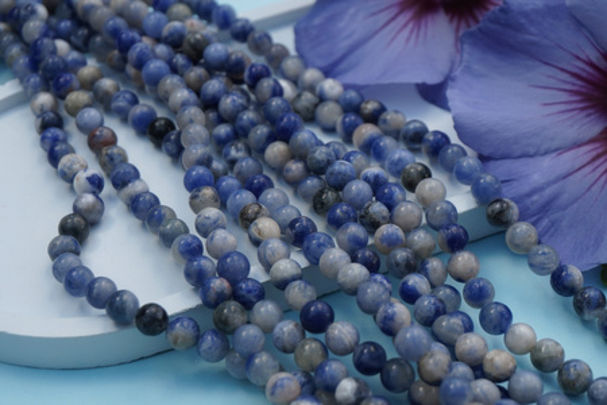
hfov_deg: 29.2
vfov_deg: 19.7
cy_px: 202
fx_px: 1163
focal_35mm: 69
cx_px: 304
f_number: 8
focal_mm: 46
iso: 100
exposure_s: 1/100
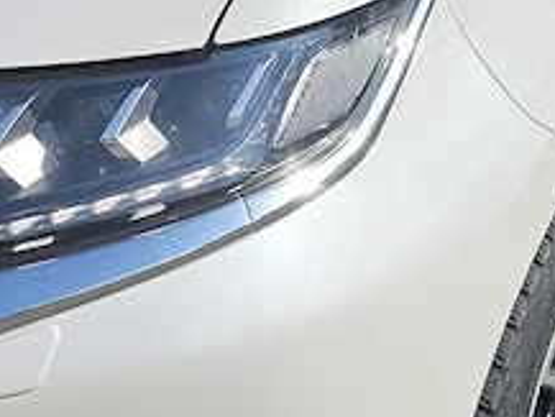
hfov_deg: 18.3
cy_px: 77
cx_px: 90
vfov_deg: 13.9
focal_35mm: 106
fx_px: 1700
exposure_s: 1/1061
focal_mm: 6.3
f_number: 1.7
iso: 10
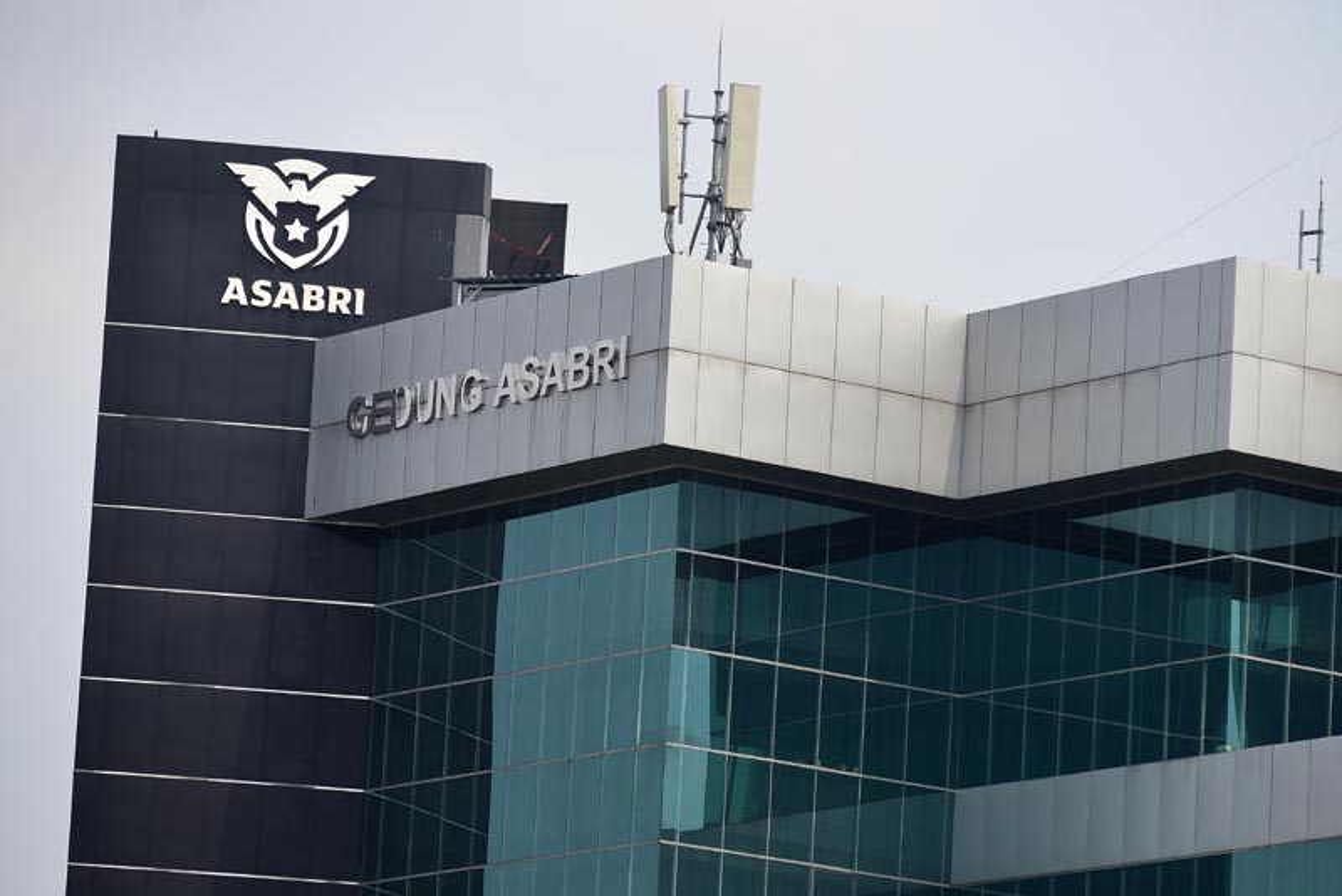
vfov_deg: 8.1
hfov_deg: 12.1
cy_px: 448
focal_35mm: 170
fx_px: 6339
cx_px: 671
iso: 125
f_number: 4.5
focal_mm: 170
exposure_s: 1/1000
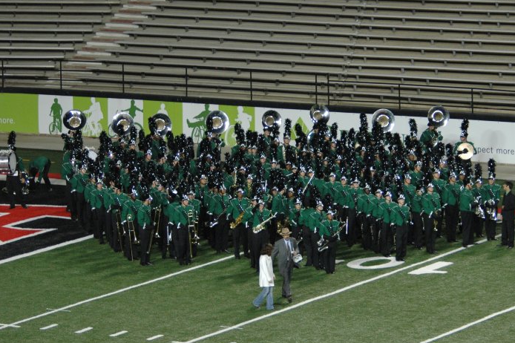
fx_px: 3460
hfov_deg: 8.5
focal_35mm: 242
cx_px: 283
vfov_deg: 5.7
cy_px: 192
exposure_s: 1/60
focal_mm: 140
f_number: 5.6
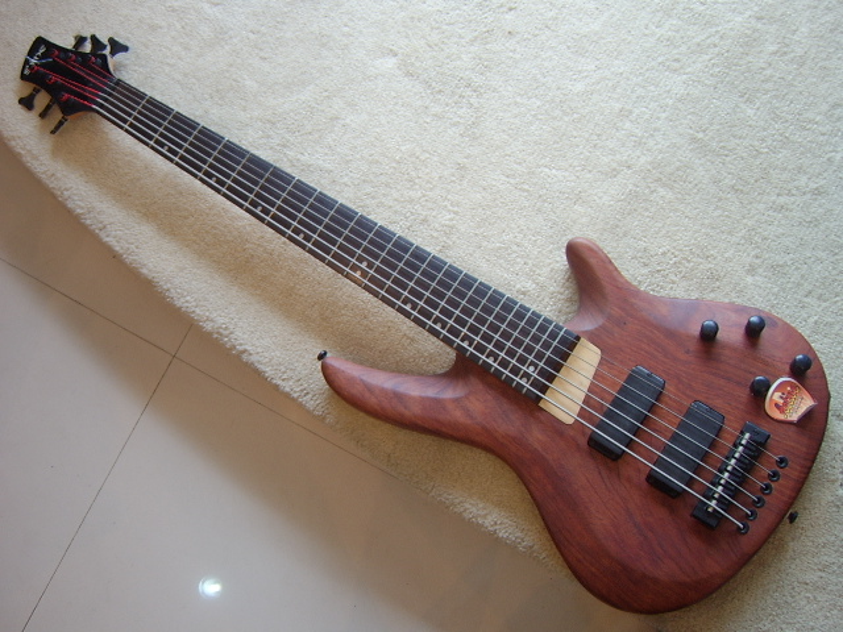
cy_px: 316
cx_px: 422
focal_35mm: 31
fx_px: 755
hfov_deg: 58.4
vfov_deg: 45.4
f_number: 2.7
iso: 100
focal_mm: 8.13
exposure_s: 1/8
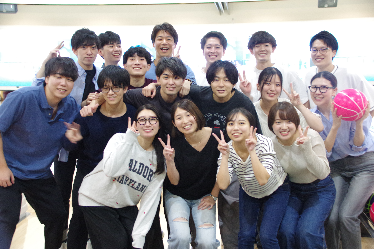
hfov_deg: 36.2
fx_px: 571
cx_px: 187
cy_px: 124
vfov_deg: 24.6
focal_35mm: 55
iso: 3200
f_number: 4.5
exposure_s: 1/30
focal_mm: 37
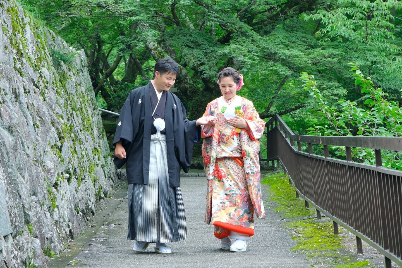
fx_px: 1340
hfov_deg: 17.1
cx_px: 201
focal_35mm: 120
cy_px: 134
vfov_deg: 11.4
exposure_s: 1/250
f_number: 6.4
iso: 800
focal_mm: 80
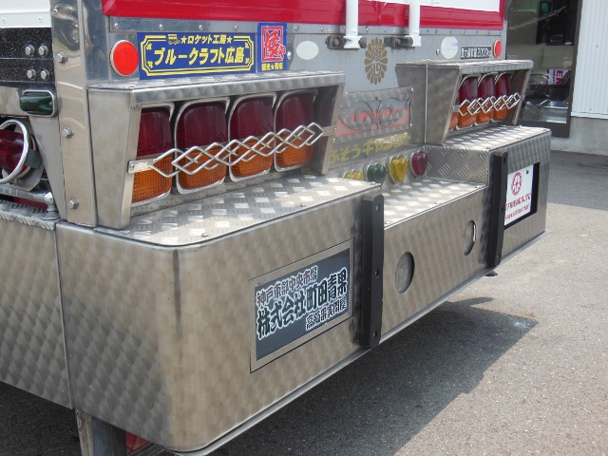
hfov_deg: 42.1
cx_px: 304
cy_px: 228
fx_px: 790
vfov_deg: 32.2
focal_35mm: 45
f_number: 4.4
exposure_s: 1/400
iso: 125
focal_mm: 8
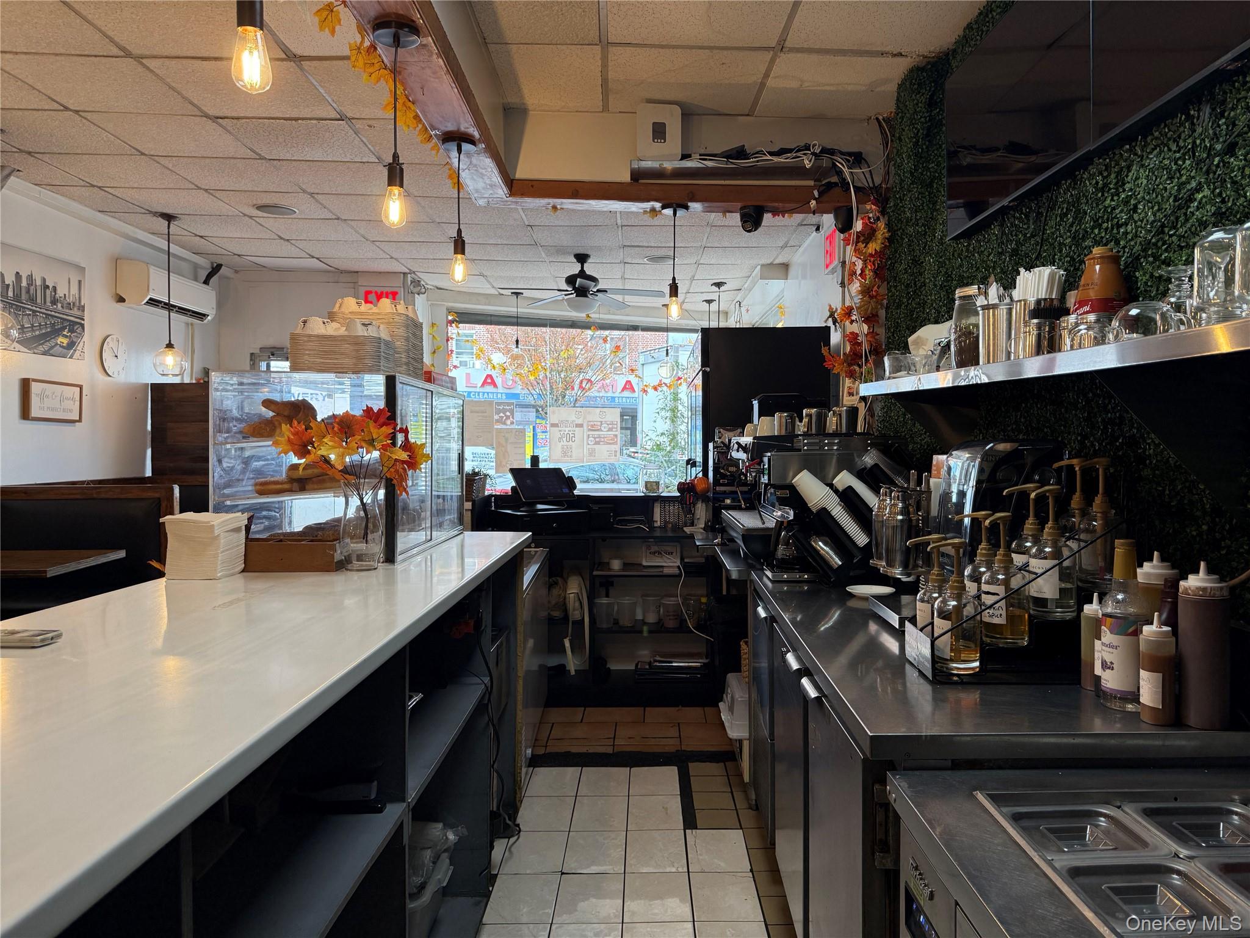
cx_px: 625
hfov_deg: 71.6
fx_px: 867
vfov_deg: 56.8
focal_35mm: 24
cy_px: 469
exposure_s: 1/161
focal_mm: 6.76
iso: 200
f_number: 1.78
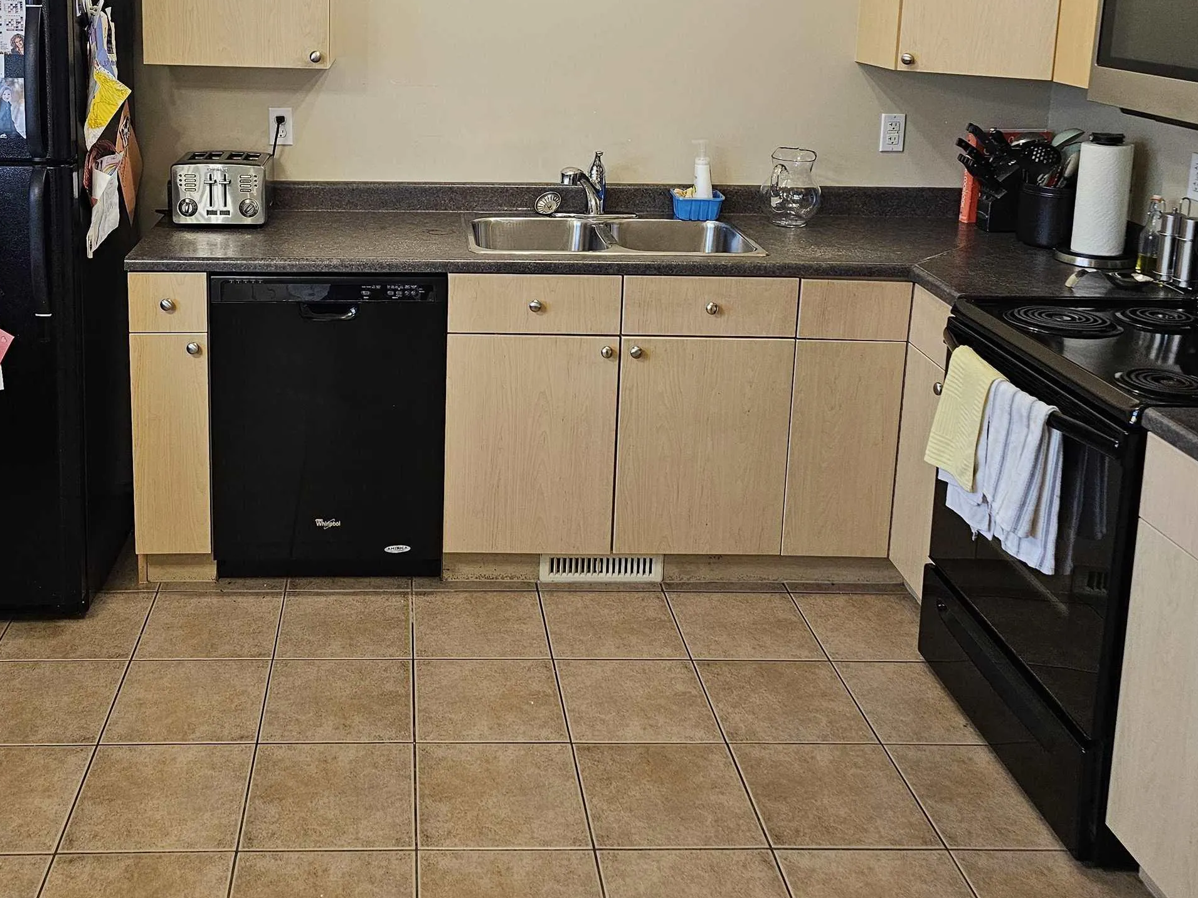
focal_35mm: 37
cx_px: 442
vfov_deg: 37.6
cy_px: 209
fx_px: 1280
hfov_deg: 49.6
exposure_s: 1/120
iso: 320
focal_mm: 6.3
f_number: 1.7
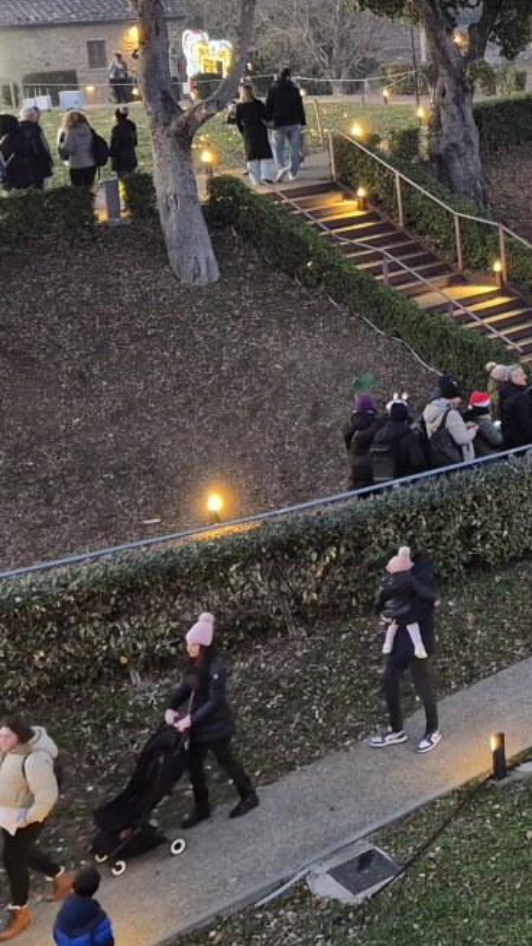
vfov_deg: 29.9
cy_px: 203
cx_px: 815
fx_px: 1730
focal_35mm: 69
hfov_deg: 15.9
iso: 640
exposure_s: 1/100
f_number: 1.8
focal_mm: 5.4
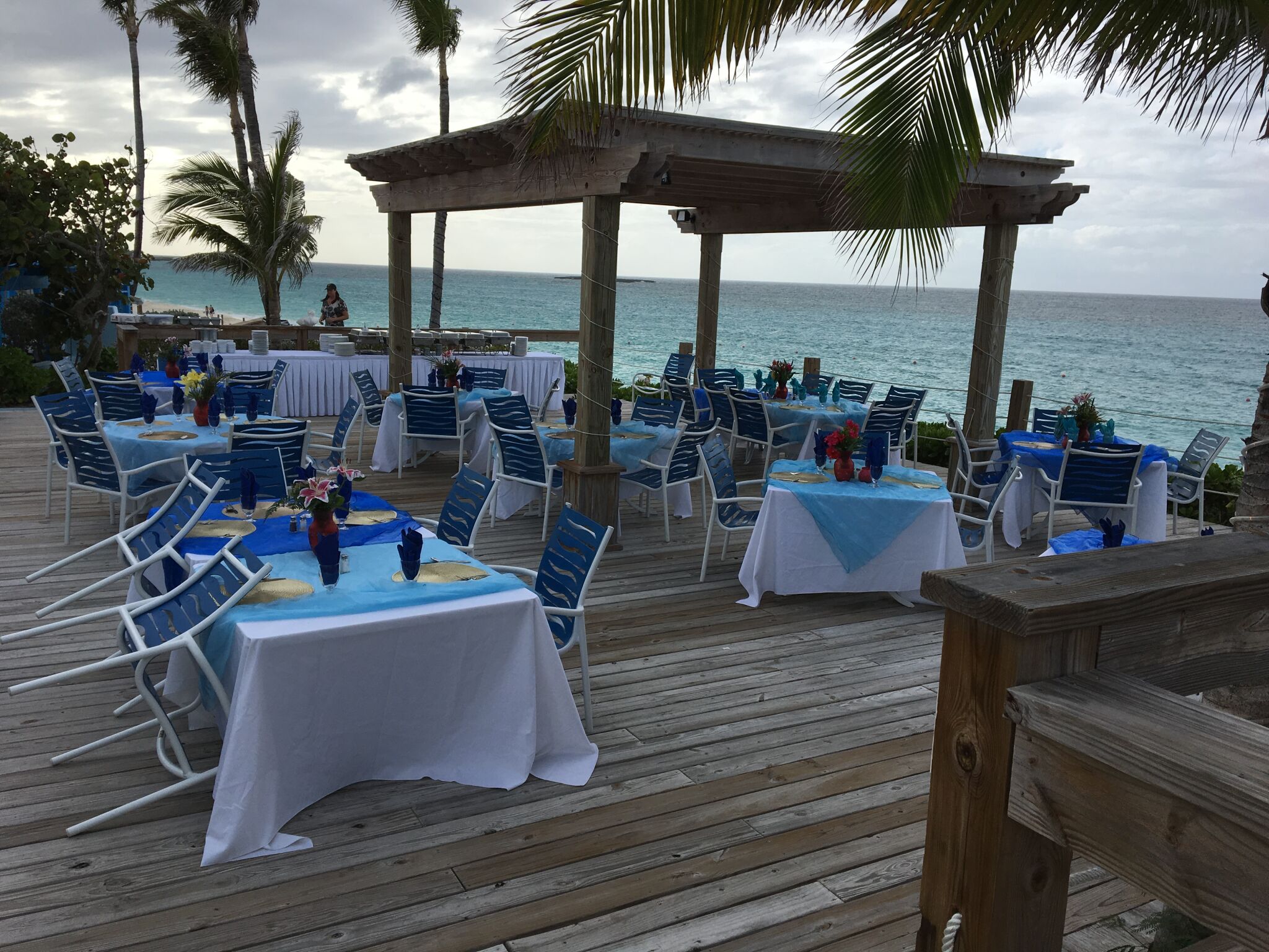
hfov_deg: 61.7
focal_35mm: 29
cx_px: 634
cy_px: 476
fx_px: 1063
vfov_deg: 48.2
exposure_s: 1/1451
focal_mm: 4.15
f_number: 2.2
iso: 25
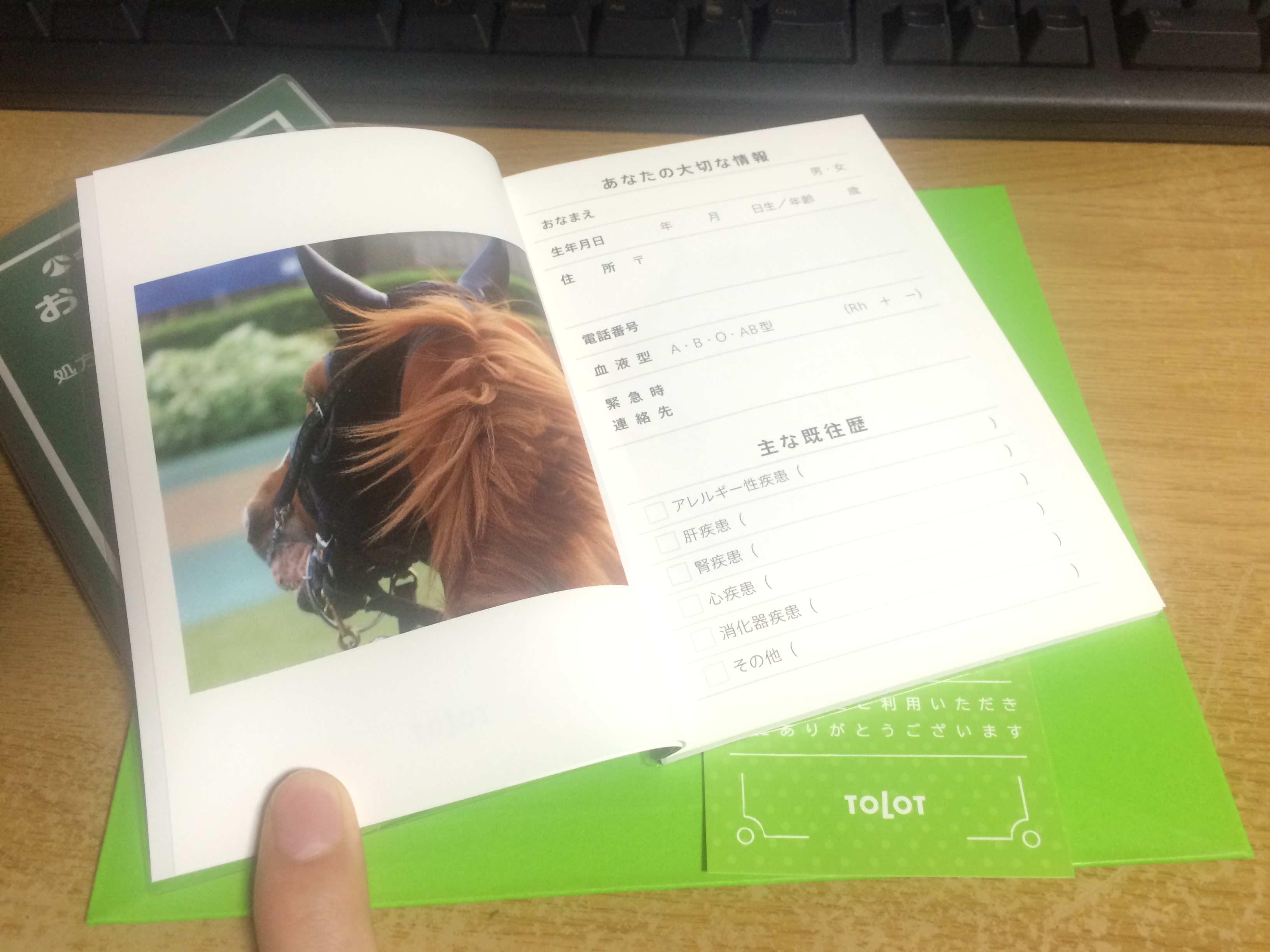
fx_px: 1064
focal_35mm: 29
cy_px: 476
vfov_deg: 48.2
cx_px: 635
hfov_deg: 61.7
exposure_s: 1/33
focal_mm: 4.15
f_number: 2.2
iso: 200
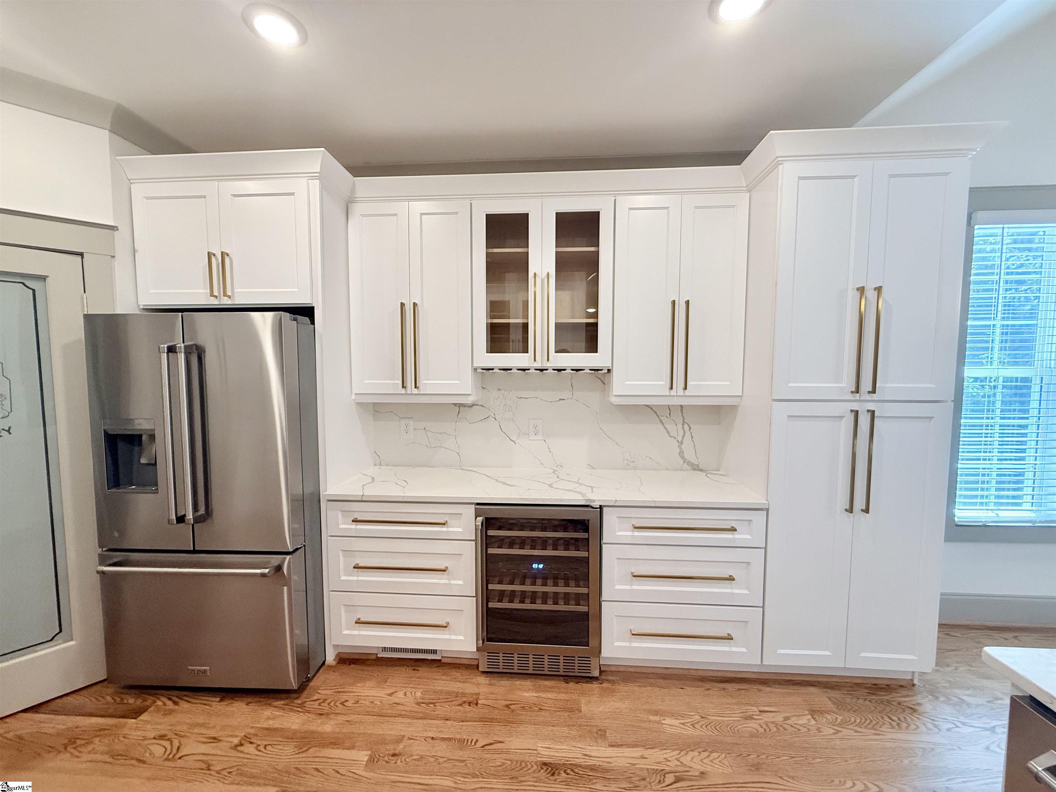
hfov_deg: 102.1
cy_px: 396
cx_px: 528
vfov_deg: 85.7
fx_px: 427
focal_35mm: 14
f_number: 2.2
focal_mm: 2.22
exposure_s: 1/120
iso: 200
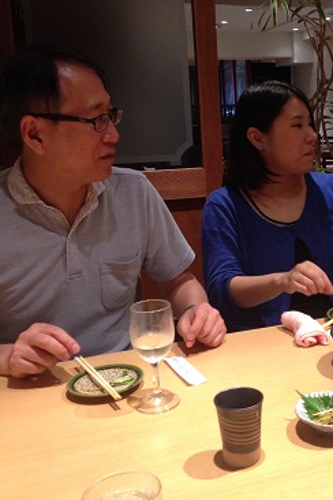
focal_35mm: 46
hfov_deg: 28.4
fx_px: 638
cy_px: 250
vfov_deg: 42.7
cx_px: 284
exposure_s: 1/20
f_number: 2.4
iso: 125
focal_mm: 4.12
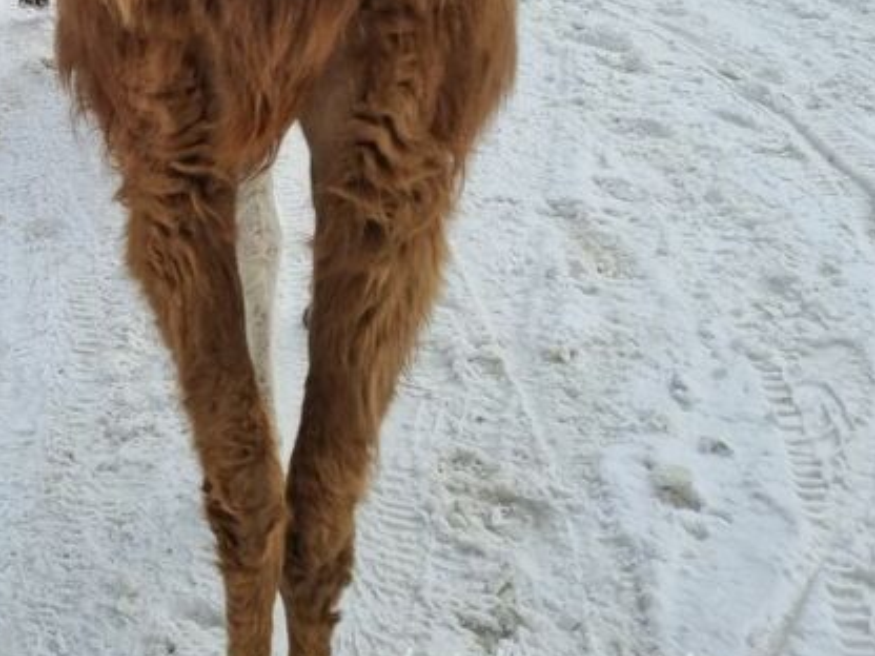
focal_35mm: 64
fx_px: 1618
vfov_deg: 21.6
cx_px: -124
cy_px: -90
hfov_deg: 27.3
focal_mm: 5.4
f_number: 1.8
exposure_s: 1/1688
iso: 50
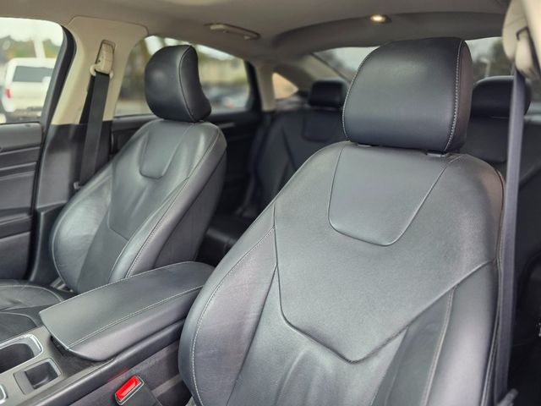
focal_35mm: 23
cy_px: 203
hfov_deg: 73.9
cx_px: 270
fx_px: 359
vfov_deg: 58.9
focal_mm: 6.3
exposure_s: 1/120
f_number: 1.7
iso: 250
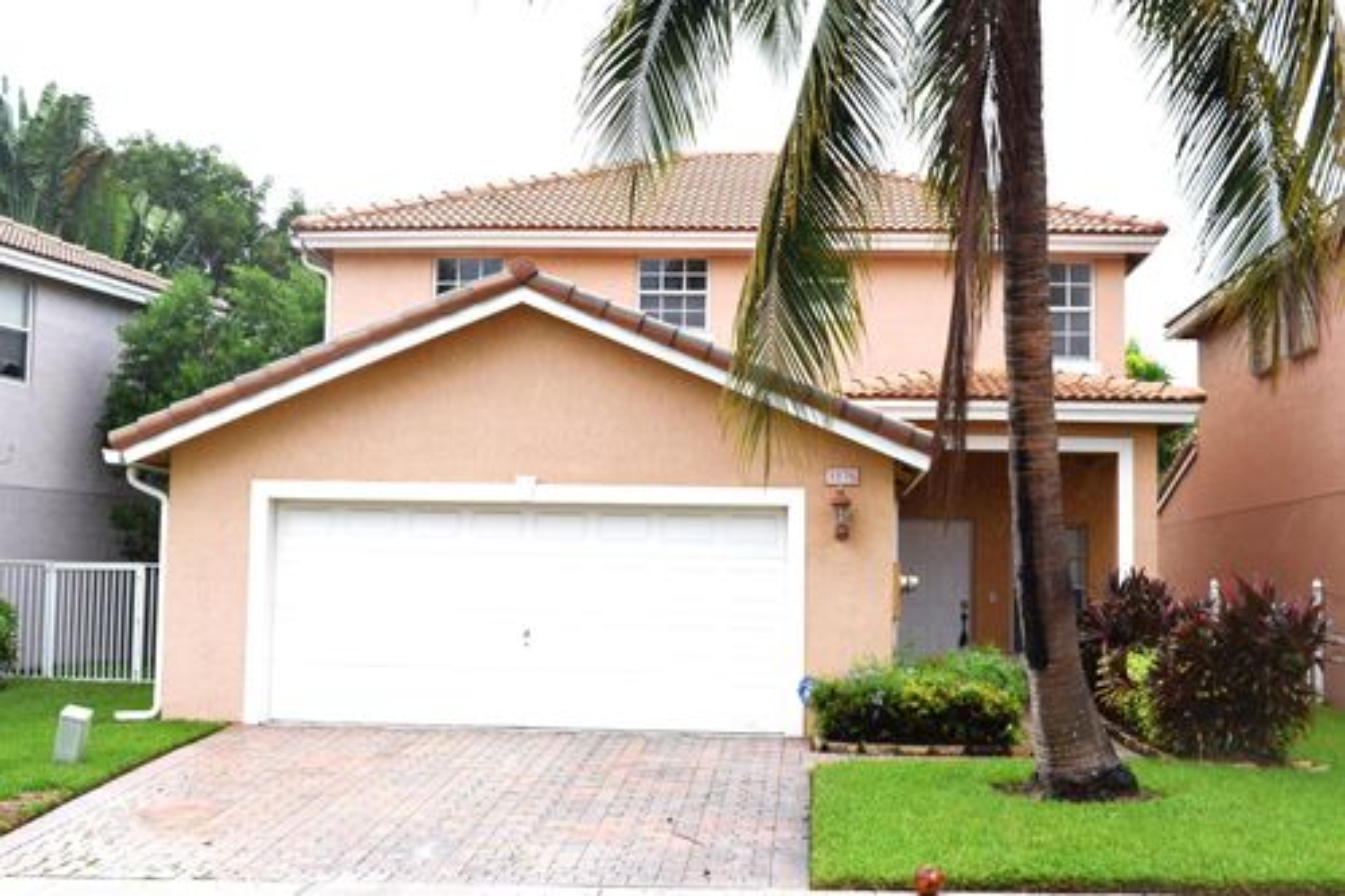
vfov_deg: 26.5
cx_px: 672
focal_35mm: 51
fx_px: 1905
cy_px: 448
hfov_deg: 38.9
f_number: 8
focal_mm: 34
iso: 360
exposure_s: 1/250
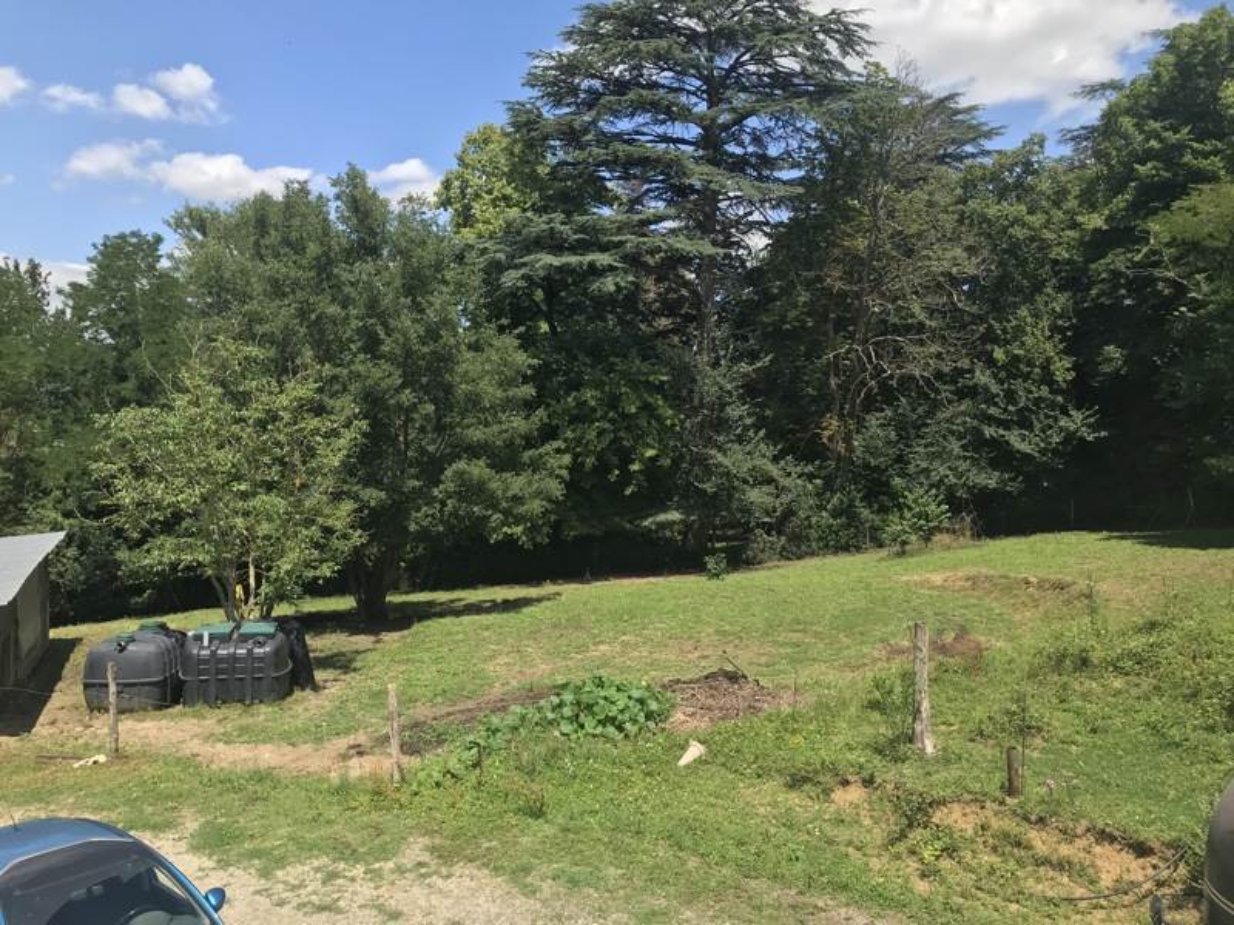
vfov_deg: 49.7
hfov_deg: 63.4
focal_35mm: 28
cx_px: 617
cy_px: 462
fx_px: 998
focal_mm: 3.99
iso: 20
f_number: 1.8
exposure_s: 1/1408
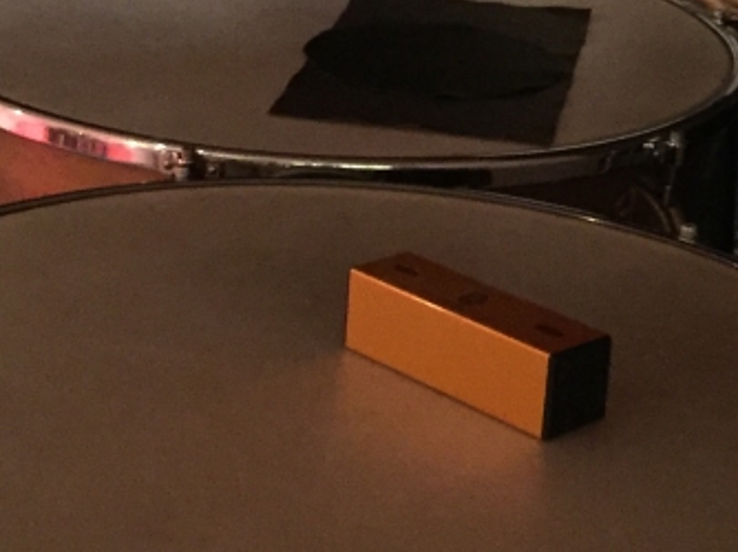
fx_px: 2109
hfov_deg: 19.8
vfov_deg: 14.9
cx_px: 331
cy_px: 134
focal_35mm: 99
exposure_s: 1/17
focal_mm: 4.15
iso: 800
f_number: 2.2
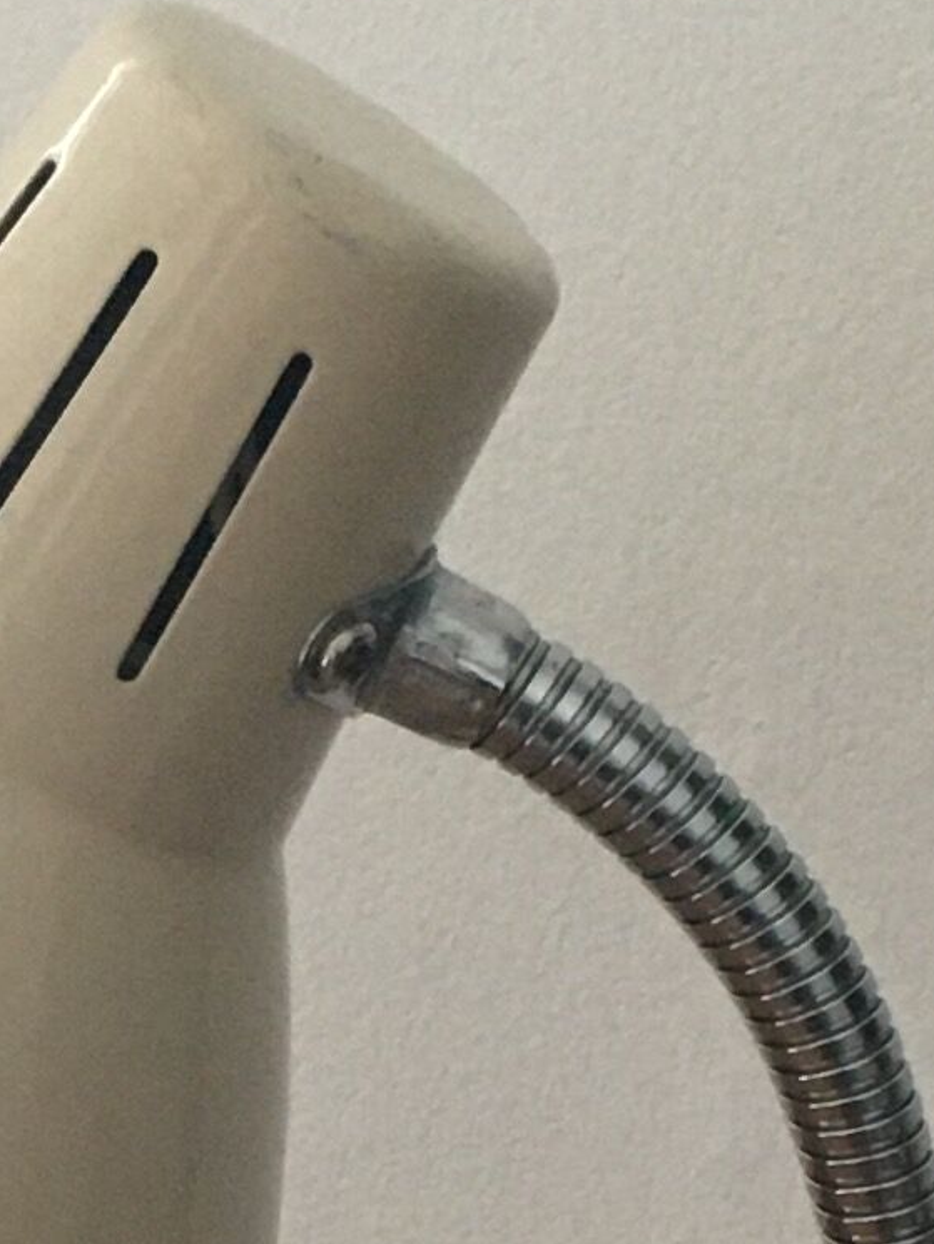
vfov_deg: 12.2
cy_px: 1631
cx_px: -177
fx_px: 5647
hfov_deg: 9.3
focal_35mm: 157
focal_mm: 4.15
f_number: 2.2
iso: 200
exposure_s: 1/33
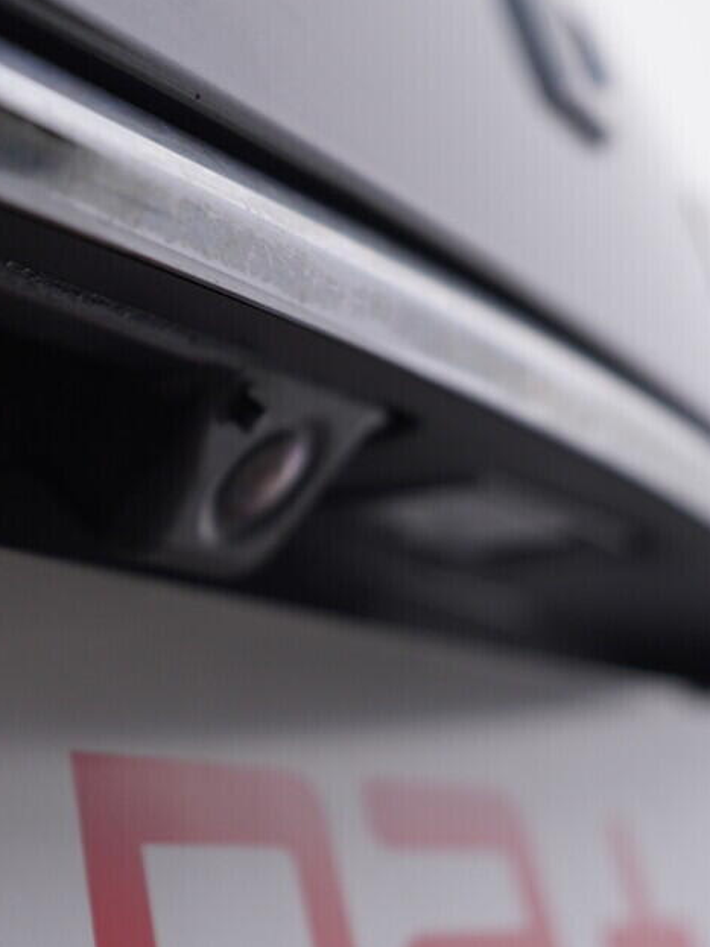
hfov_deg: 18.3
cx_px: 155
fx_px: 2189
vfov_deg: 24.4
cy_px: 515
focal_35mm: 80
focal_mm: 24
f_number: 4
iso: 125
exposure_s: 1/60
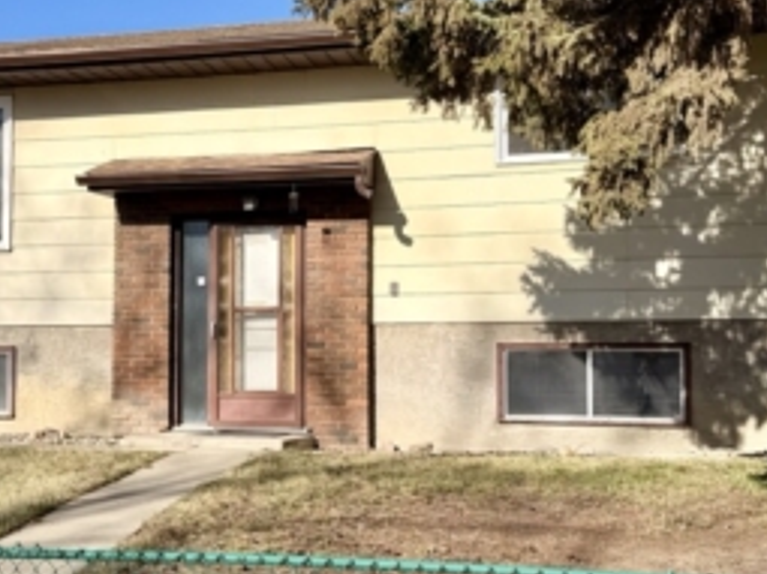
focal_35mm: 55
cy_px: 304
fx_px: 1218
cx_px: 301
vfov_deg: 26.5
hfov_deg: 34.8
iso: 80
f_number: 1.78
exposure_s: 1/4673
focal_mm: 6.76
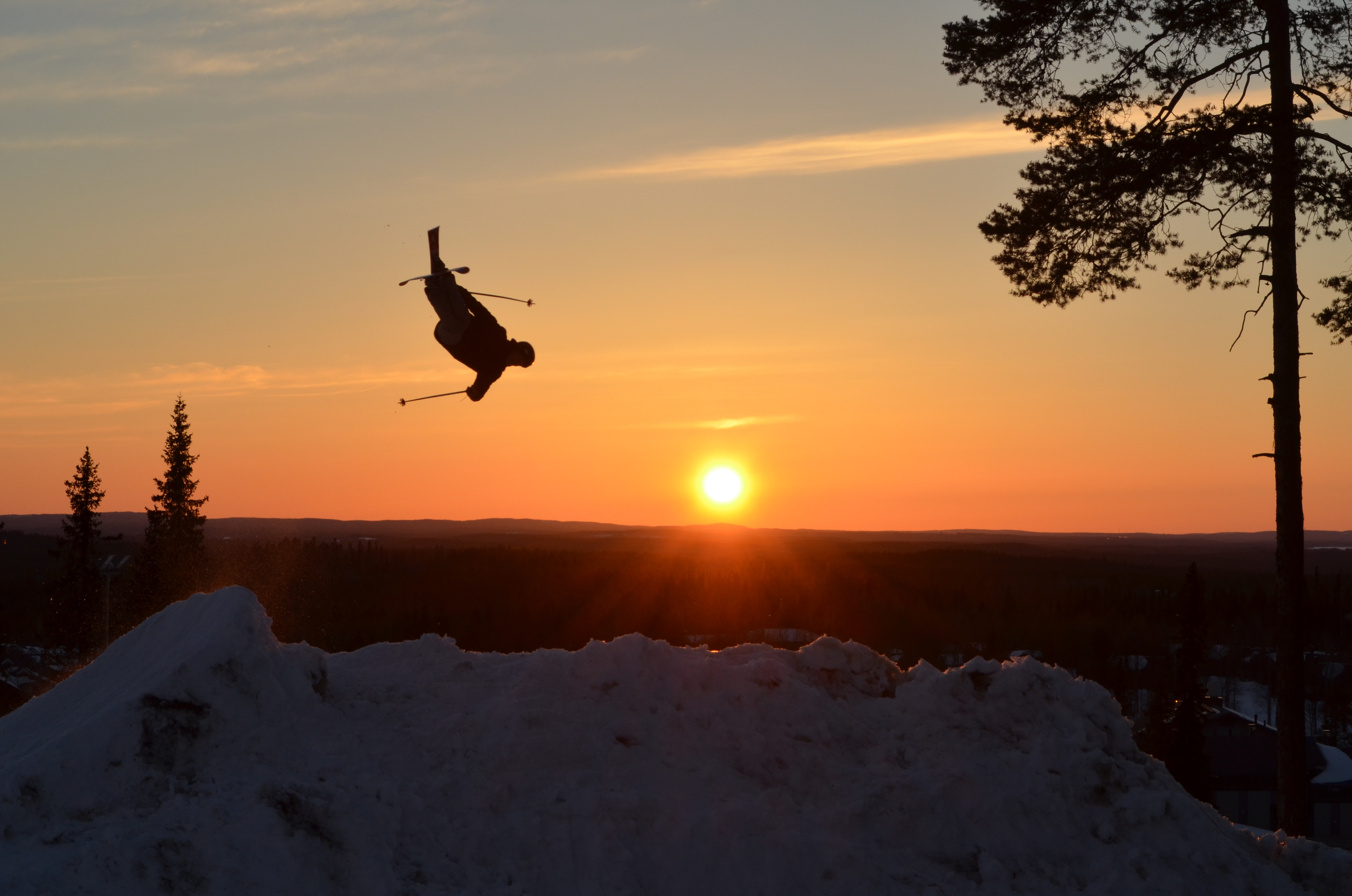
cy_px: 448
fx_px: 2923
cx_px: 676
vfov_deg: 17.4
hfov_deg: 26.0
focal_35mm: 78
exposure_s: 1/400
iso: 400
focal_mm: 52
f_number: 13
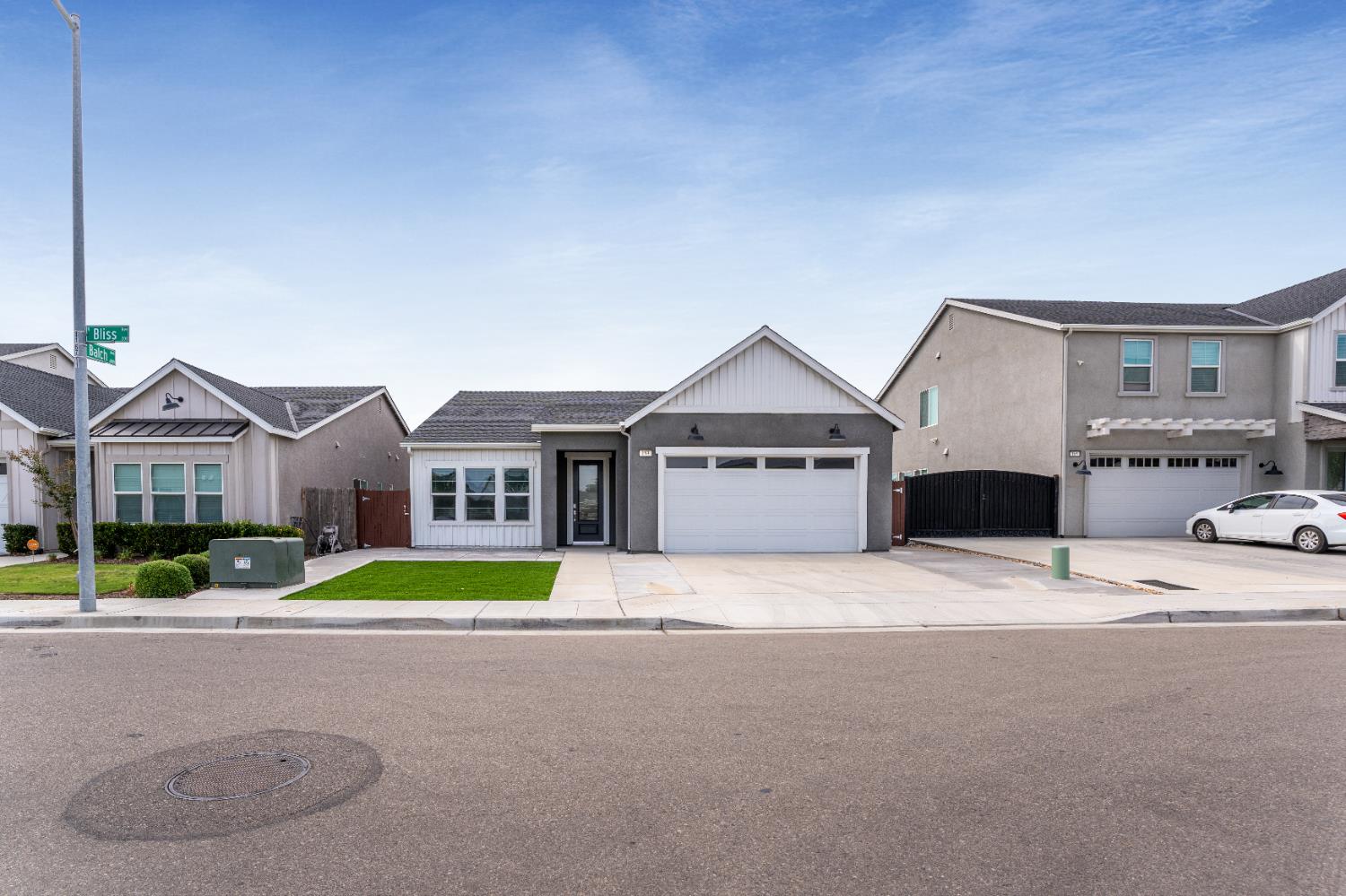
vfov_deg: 70.4
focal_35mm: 17
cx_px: 673
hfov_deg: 93.3
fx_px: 635
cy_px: 448
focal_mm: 17
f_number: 9
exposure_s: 1/640
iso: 64
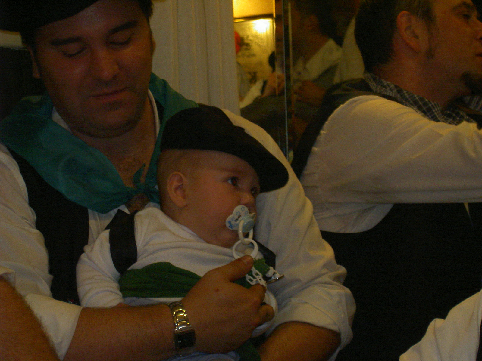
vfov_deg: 14.8
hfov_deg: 19.6
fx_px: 1392
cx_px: 241
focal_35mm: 100
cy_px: 180
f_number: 4.5
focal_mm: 20.6
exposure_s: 1/84
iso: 100
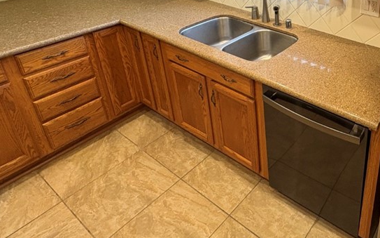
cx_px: 333
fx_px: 290
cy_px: 13
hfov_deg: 58.2
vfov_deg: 40.3
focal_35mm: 28
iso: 160
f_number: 2.2
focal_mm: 2.22
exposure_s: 1/120
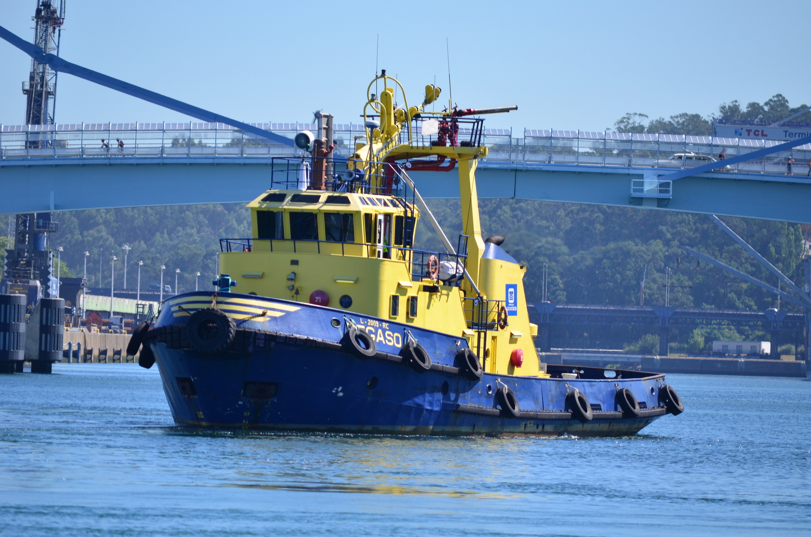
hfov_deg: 6.9
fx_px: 6745
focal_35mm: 300
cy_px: 268
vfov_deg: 4.6
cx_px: 406
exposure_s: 1/800
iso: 250
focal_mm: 200
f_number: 5.6
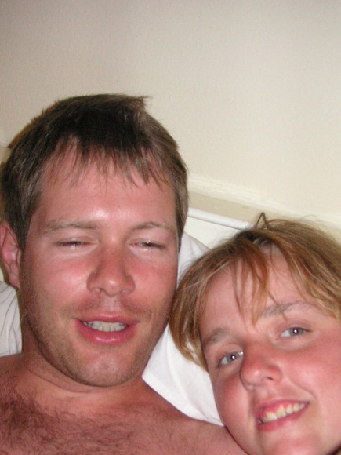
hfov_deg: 28.6
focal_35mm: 51
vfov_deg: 37.2
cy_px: 293
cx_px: 180
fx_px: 670
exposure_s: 1/45
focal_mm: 6.1
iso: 160
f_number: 2.8
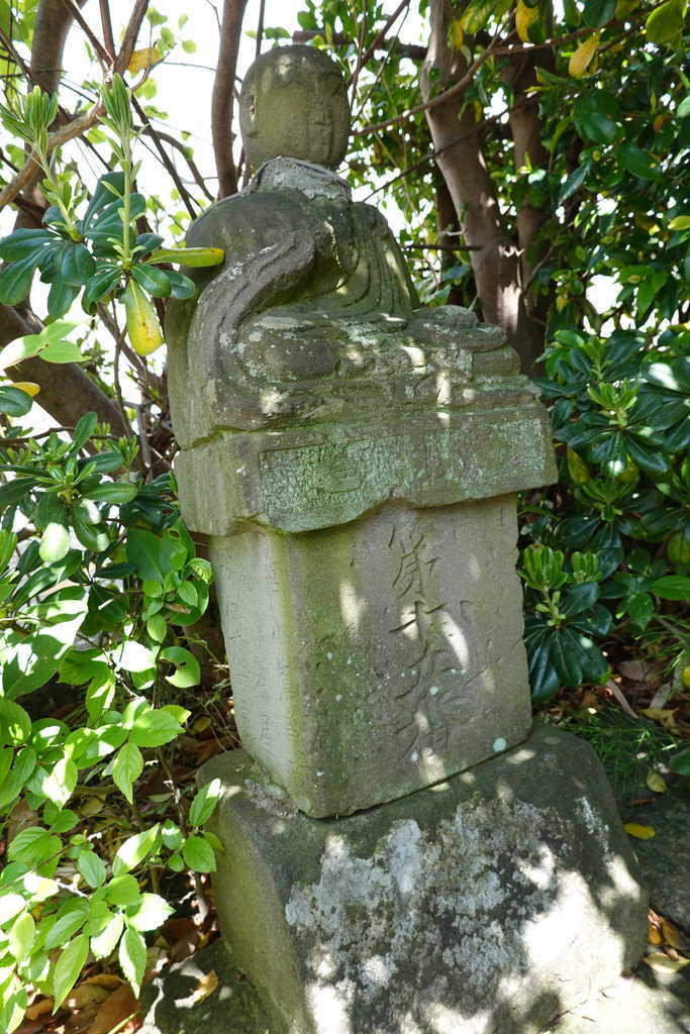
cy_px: 517
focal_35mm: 25
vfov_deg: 71.5
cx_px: 345
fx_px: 718
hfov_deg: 51.3
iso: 125
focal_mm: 9.23
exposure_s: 1/100
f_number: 3.2
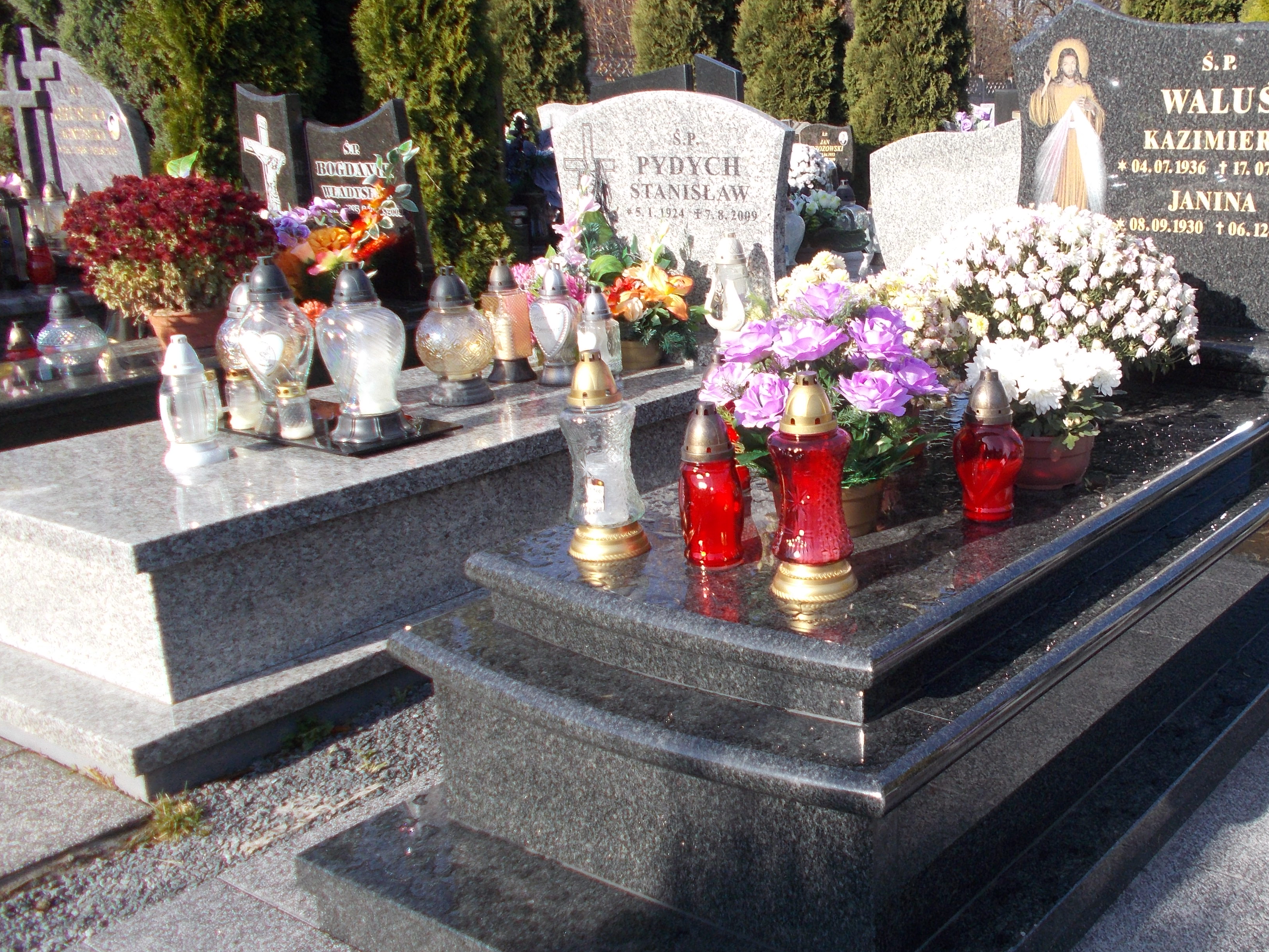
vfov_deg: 38.7
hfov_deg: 48.9
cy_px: 501
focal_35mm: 37
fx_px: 1356
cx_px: 889
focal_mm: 4.6
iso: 80
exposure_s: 1/80
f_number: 8
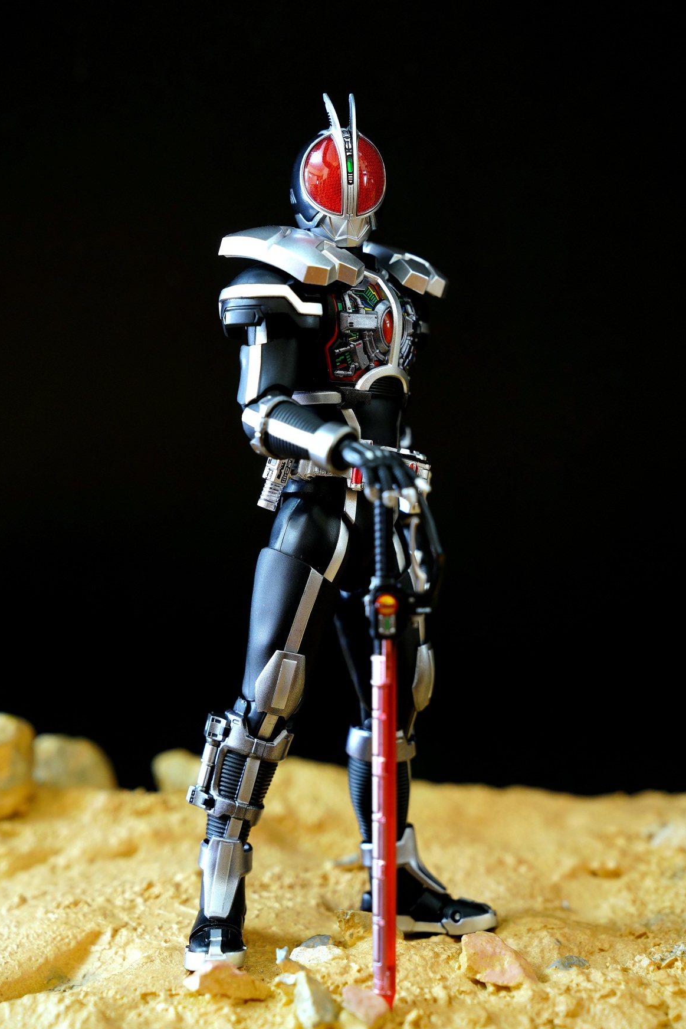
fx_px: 1829
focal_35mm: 64
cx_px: 342
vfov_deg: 31.4
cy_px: 512
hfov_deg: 21.2
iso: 800
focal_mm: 62
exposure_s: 1/3
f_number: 6.3
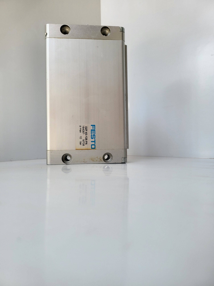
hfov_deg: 56.8
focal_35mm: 24
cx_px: 107
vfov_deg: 71.6
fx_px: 198
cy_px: 143
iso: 40
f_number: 1.8
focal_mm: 5
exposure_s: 1/434
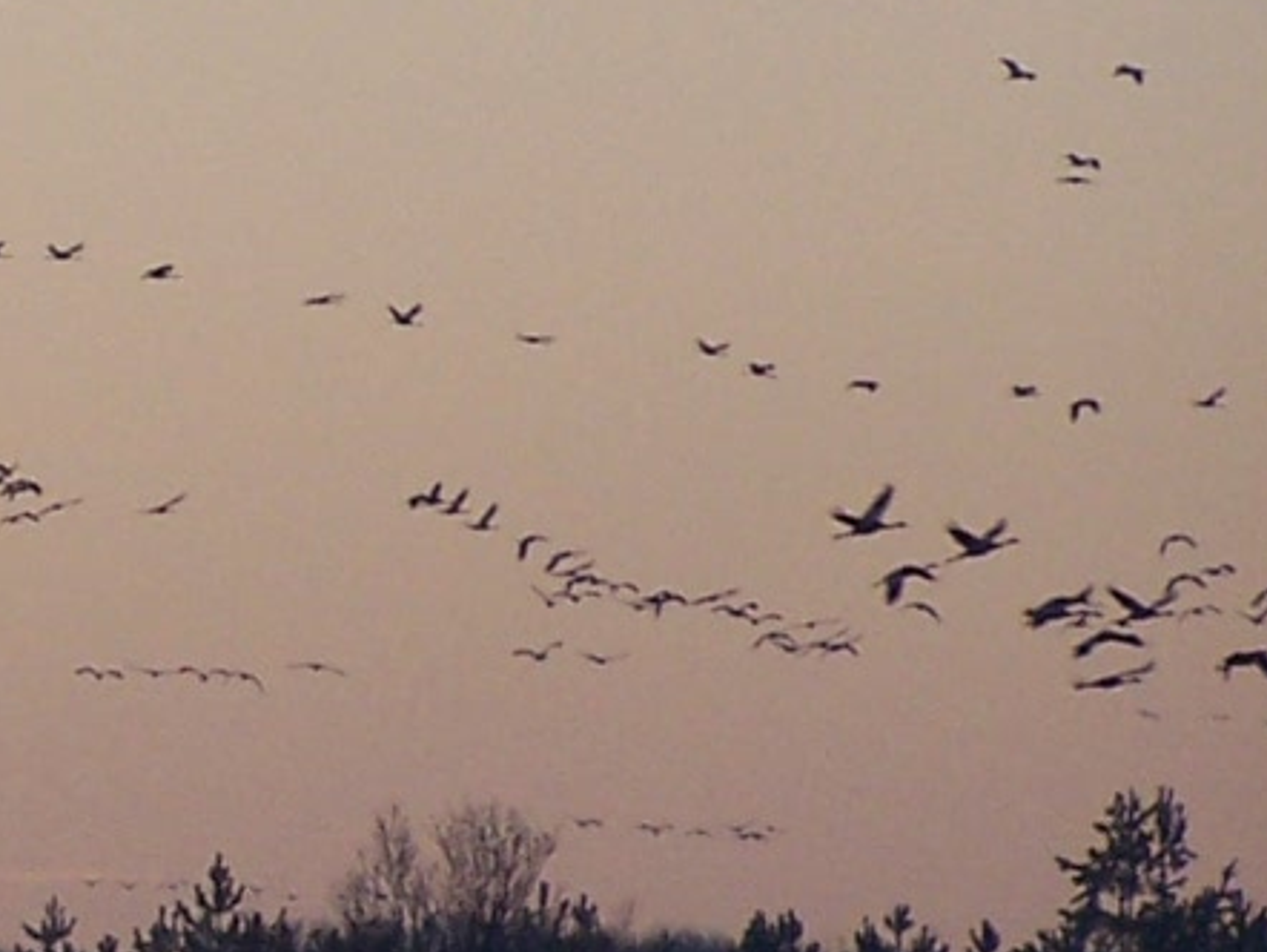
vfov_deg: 1.9
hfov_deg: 2.5
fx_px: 28675
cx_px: -1307
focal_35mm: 783
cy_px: 379
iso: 80
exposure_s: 1/90
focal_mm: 28
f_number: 3.2
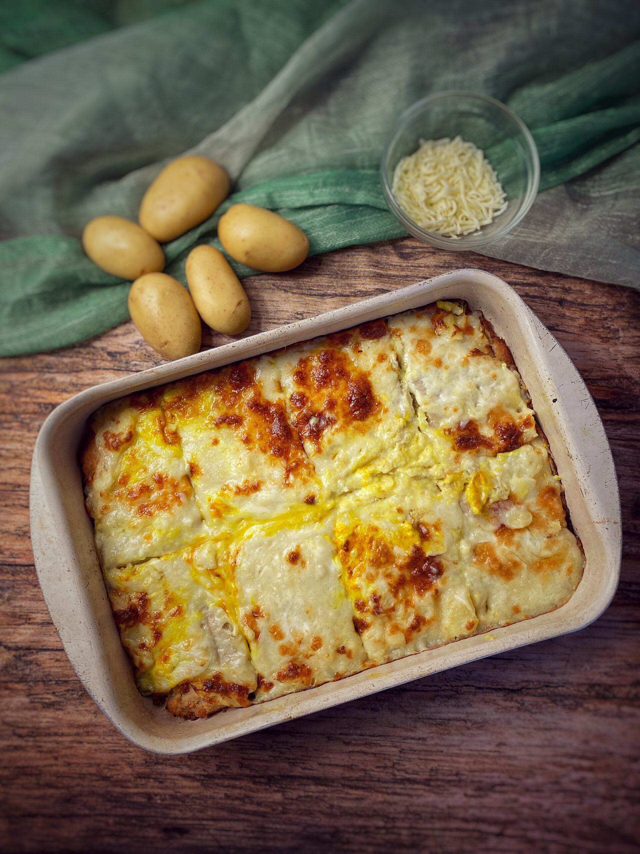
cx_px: 320
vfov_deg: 67.3
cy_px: 427
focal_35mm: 26
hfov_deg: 53.1
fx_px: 641
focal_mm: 4.25
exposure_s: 1/50
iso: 80
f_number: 1.8
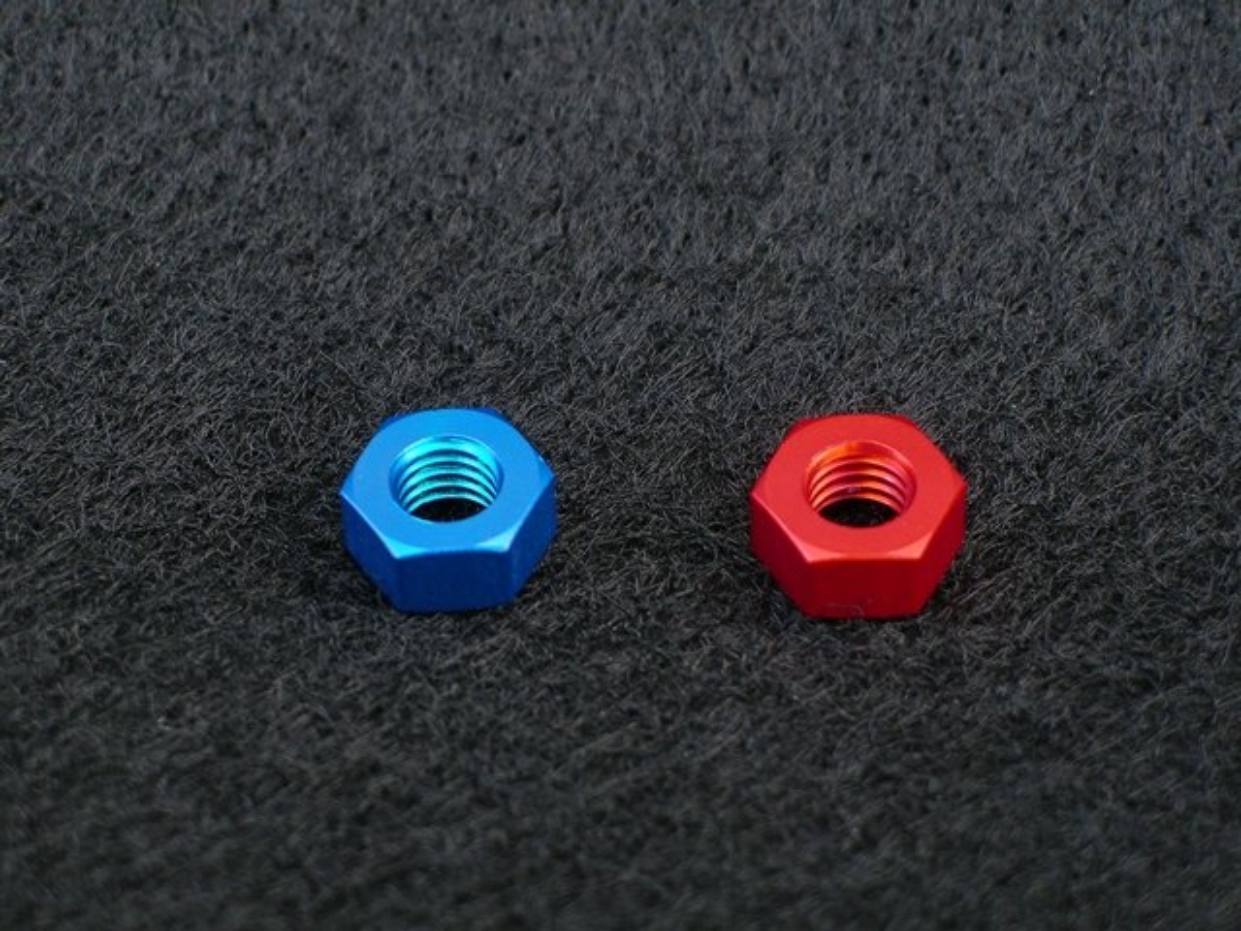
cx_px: 620
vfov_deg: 7.9
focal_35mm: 187
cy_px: 466
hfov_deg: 10.6
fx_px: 6704
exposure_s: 1/30
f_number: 4.6
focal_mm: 39
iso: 80
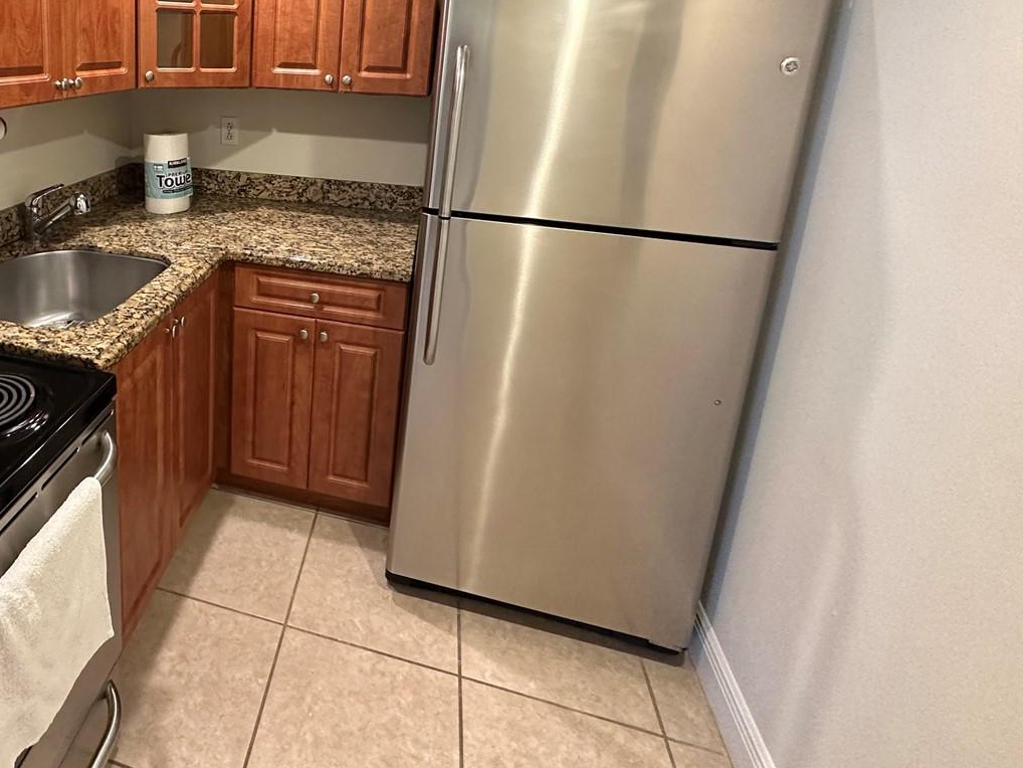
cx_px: 242
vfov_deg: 57.9
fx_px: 650
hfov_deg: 70.6
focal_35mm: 22
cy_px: 190
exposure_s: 1/60
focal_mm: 2.22
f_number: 2.2
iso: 320
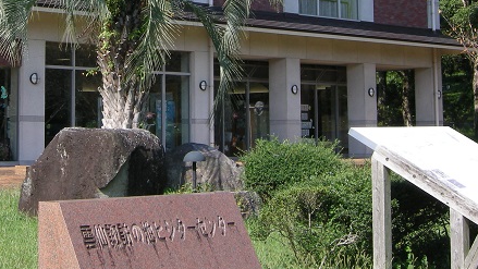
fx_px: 1065
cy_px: -28
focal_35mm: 84
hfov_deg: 25.1
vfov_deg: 14.1
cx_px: 135
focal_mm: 7.5
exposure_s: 1/242
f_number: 4.8
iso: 64
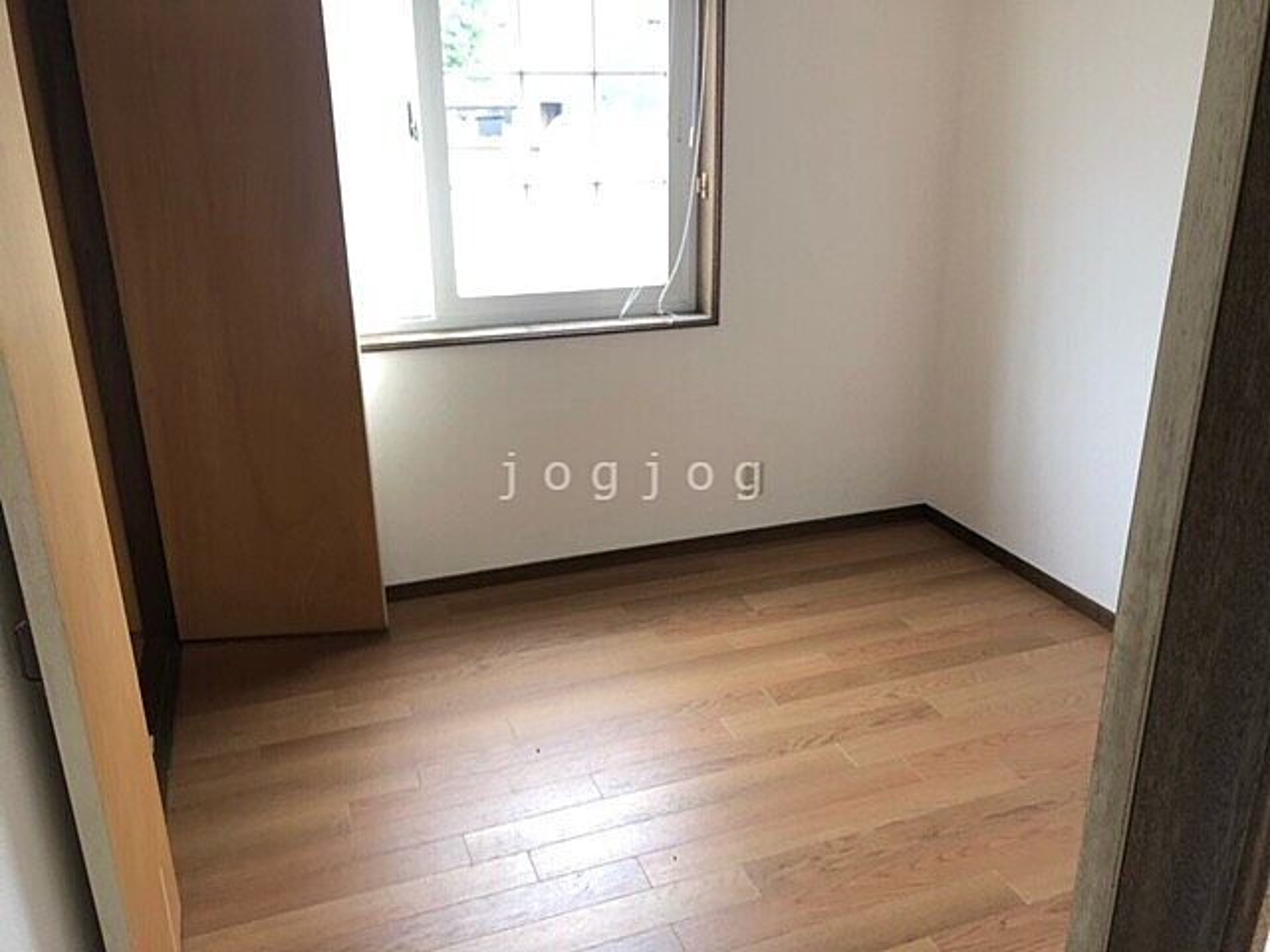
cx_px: 635
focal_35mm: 28
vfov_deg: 49.7
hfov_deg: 63.4
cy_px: 476
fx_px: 1027
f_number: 1.8
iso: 32
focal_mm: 3.99
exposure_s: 1/30
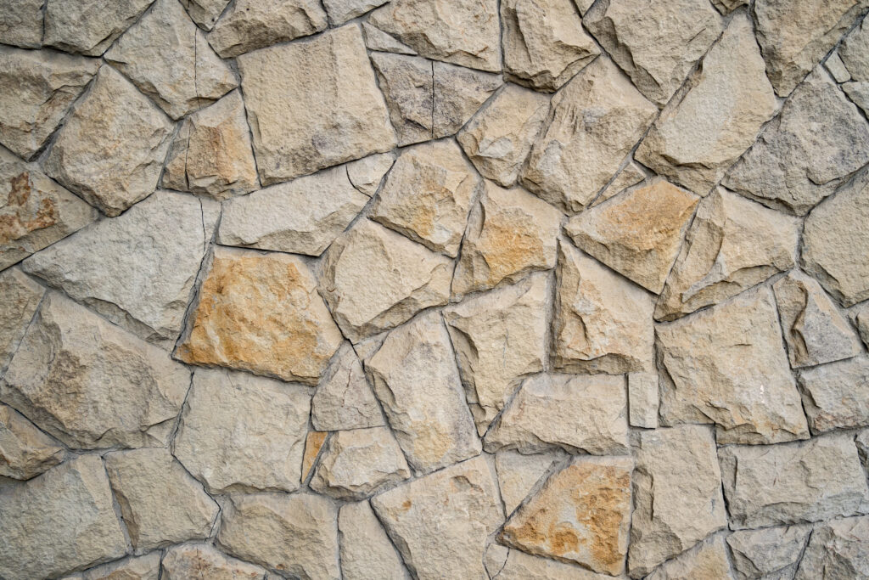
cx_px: 434
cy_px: 290
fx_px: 845
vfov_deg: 37.9
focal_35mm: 35
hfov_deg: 54.4
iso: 400
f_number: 2.8
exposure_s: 1/160
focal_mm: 35
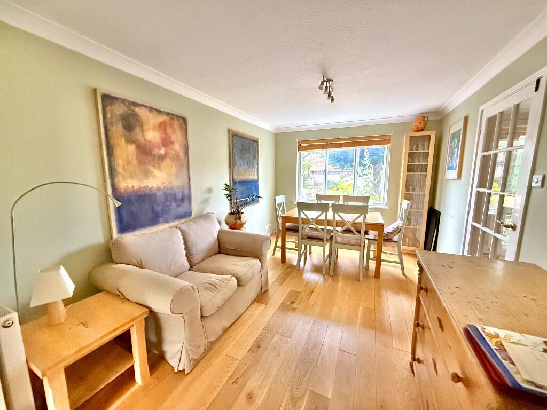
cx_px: 274
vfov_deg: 85.7
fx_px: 221
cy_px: 205
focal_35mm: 14
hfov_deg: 102.1
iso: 1000
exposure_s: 1/60
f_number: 2.2
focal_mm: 2.22
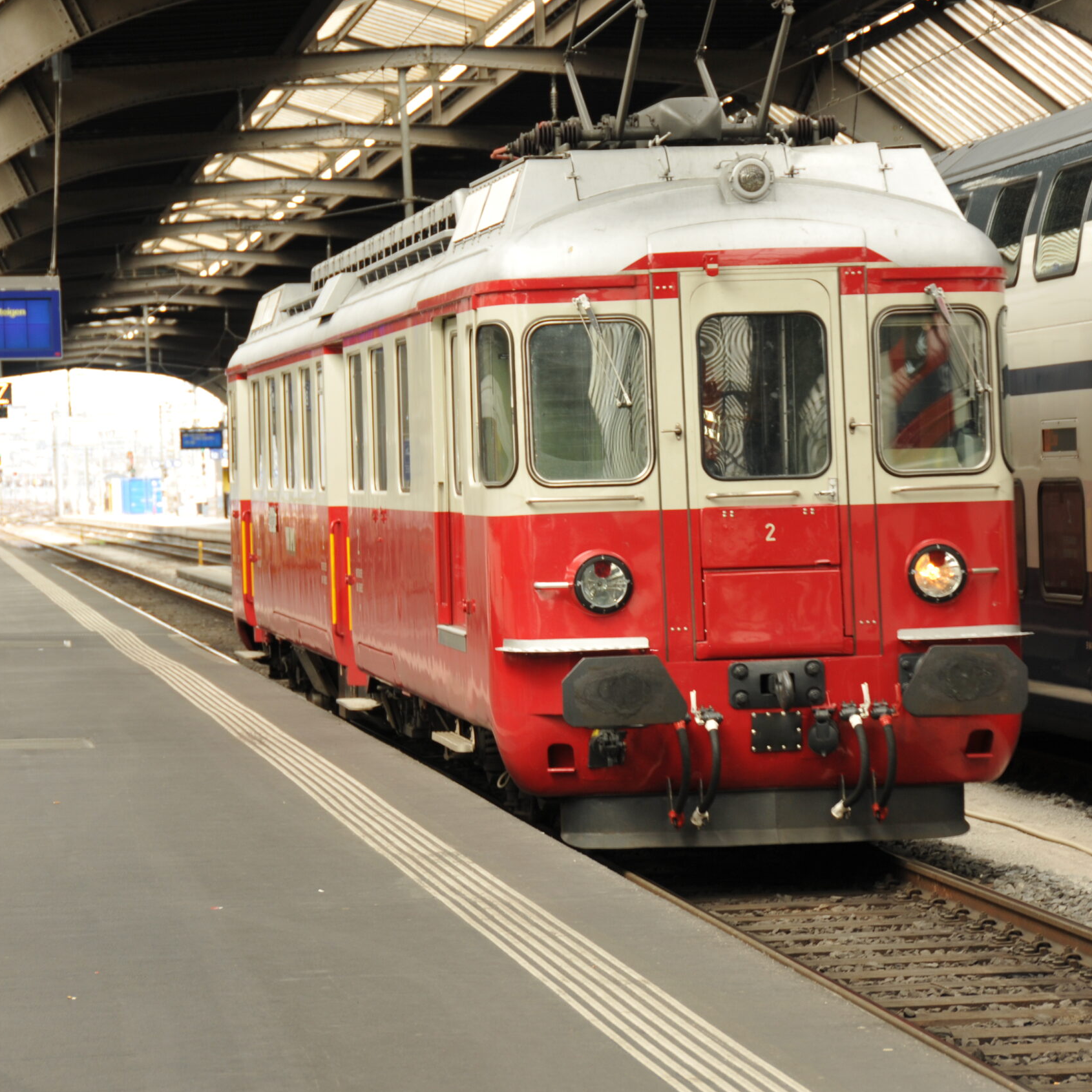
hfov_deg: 12.9
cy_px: 547
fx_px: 4818
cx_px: 541
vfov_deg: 12.9
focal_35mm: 135
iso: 200
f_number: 5
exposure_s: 1/100
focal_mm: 70
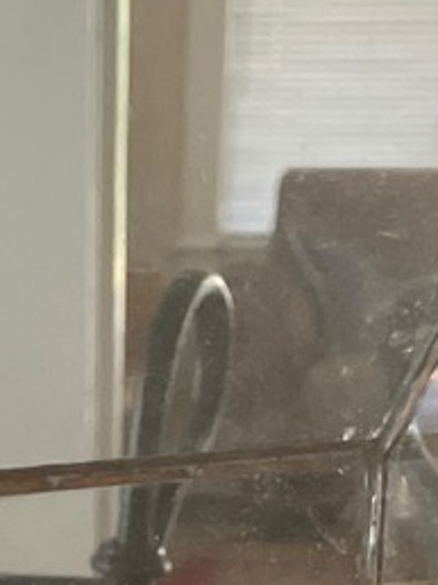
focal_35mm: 129
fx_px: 2180
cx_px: 70
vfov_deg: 13.2
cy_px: 1179
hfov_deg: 11.4
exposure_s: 1/47
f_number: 1.6
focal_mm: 4.2
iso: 500
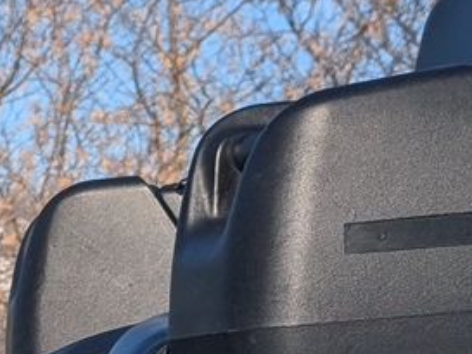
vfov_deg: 7.8
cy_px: 787
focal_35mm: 180
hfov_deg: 10.1
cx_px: -505
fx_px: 2455
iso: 20
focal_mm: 6.9
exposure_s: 1/1672
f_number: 1.68
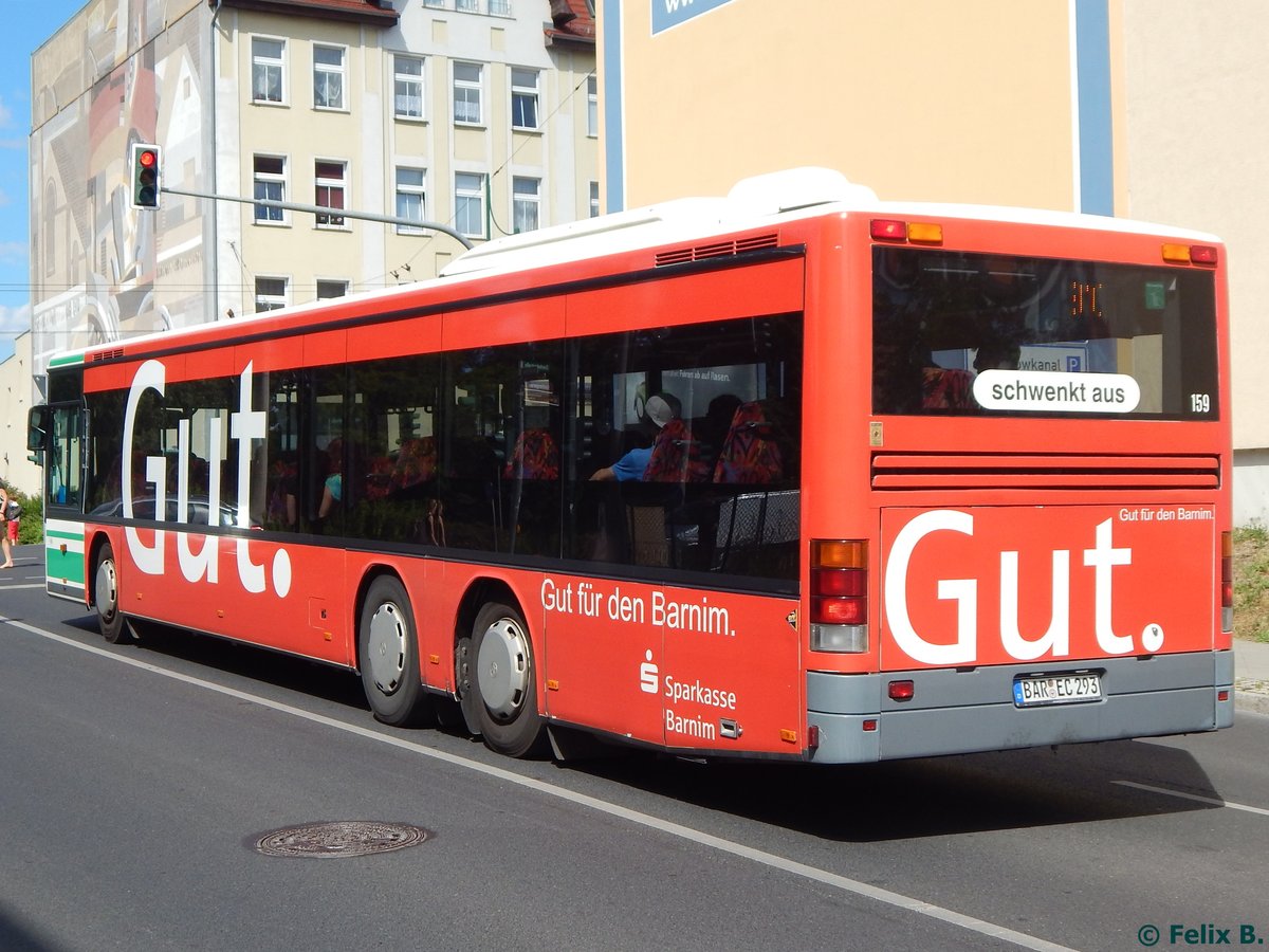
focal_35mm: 43
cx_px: 634
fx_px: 1576
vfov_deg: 33.6
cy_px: 476
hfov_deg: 43.9
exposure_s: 1/400
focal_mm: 7.7
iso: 125
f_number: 7.1
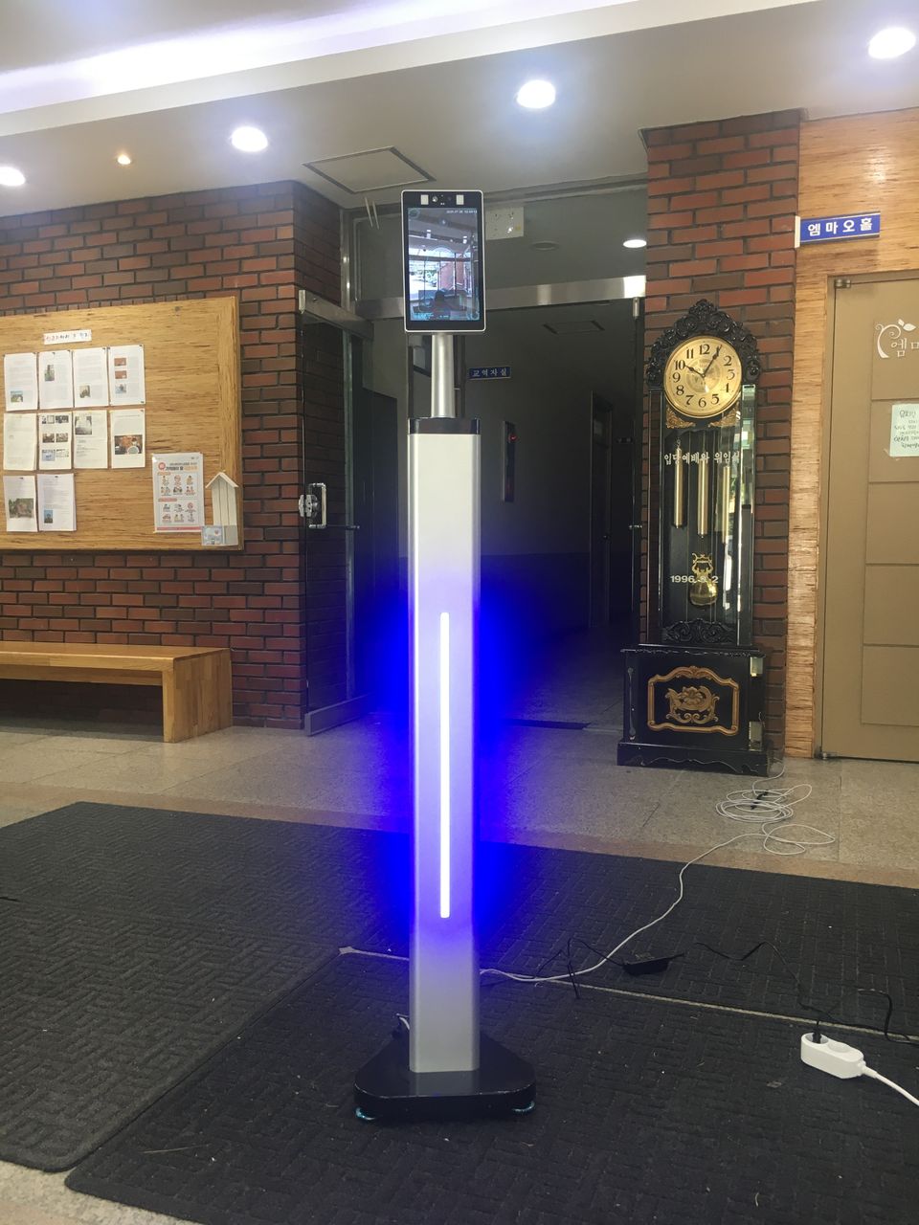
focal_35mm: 29
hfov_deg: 48.2
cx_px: 460
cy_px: 612
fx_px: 1027
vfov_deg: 61.7
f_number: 2.2
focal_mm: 4.15
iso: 50
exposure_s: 1/30
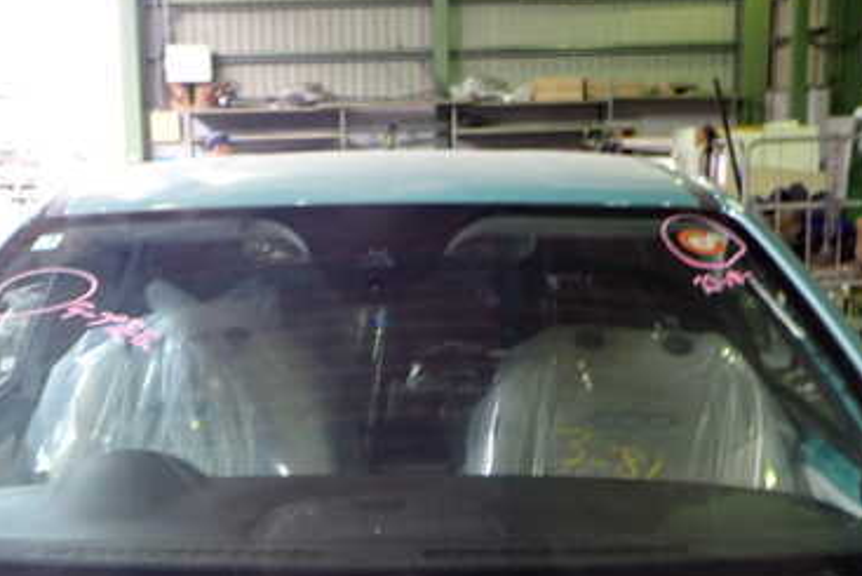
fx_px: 1222
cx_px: 359
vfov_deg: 26.4
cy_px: 367
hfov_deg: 38.8
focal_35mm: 51
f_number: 2.3
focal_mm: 5.4
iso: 250
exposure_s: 1/30
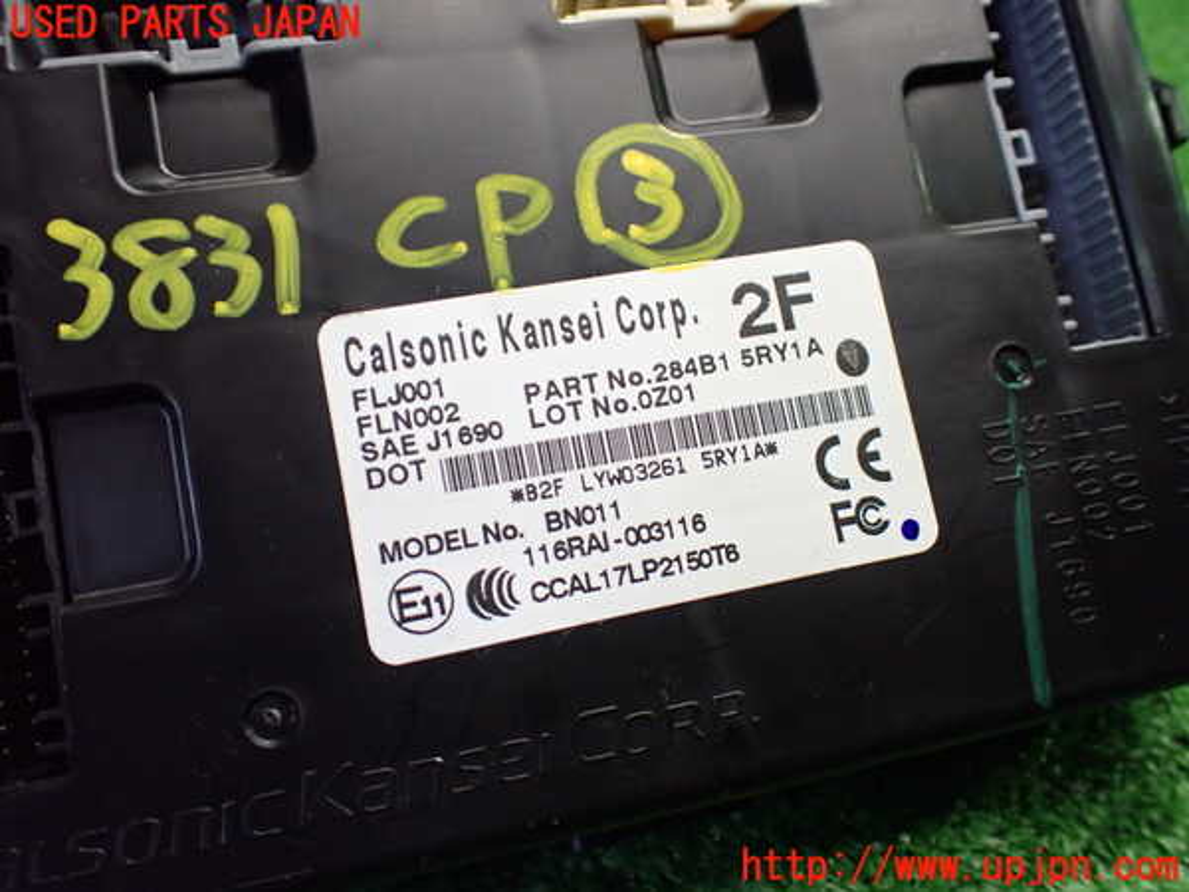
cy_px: 446
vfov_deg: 46.8
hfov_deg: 60.0
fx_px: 1030
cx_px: 594
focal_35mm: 30
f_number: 2.3
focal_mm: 5.4
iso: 640
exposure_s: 1/125
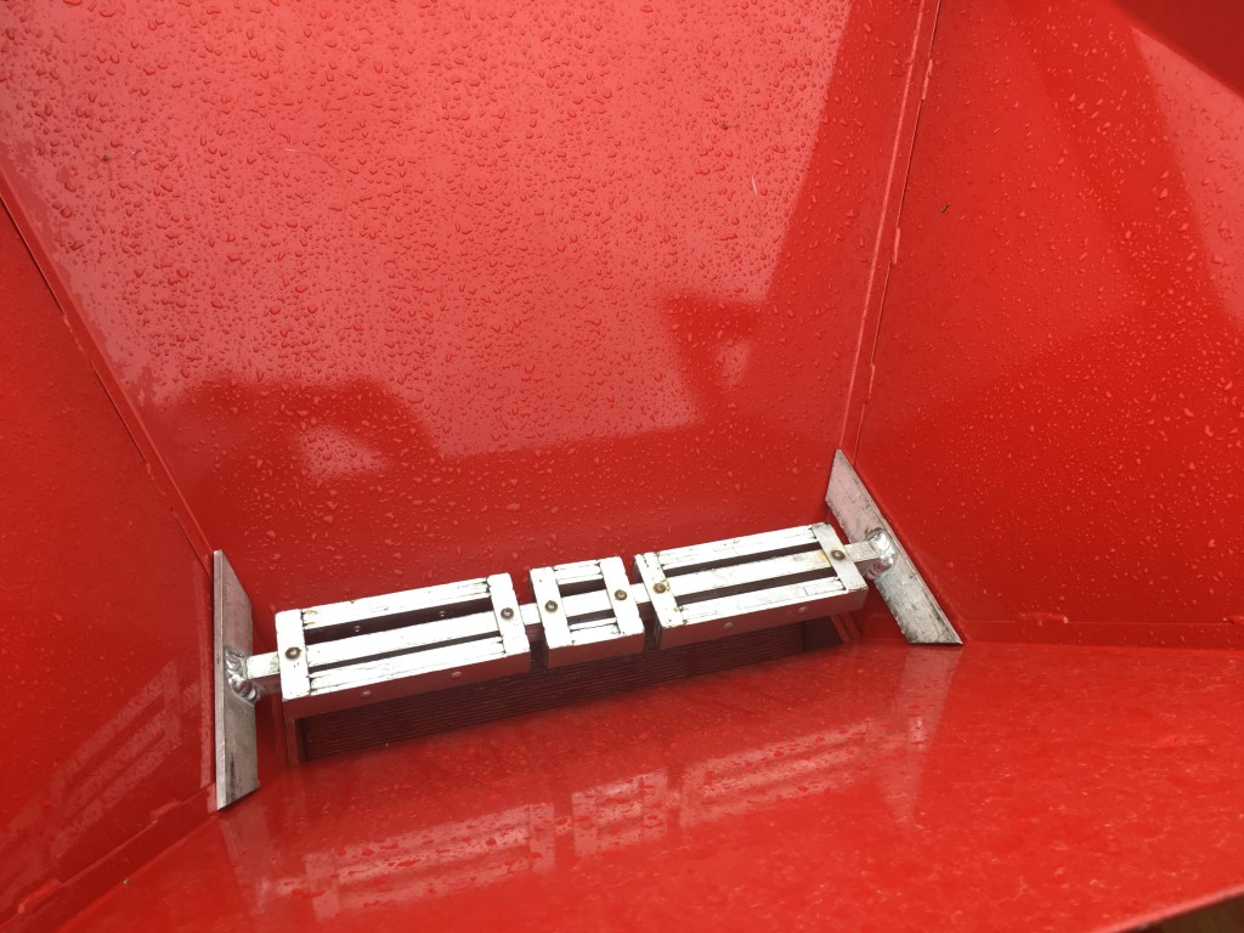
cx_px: 622
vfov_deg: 48.2
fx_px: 1042
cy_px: 466
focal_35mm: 29
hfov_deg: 61.7
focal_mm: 4.15
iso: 40
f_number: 2.2
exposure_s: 1/100
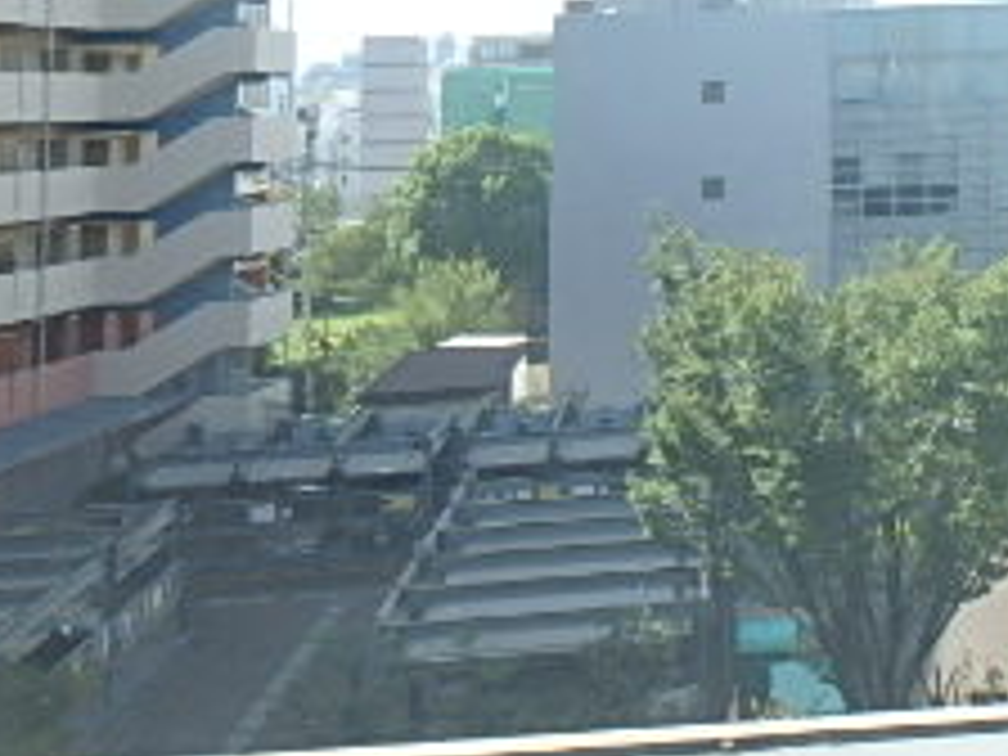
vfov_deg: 23.0
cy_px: -76
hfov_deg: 28.9
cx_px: 1130
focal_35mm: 60
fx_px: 1747
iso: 125
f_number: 3.5
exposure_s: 1/500
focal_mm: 3.7
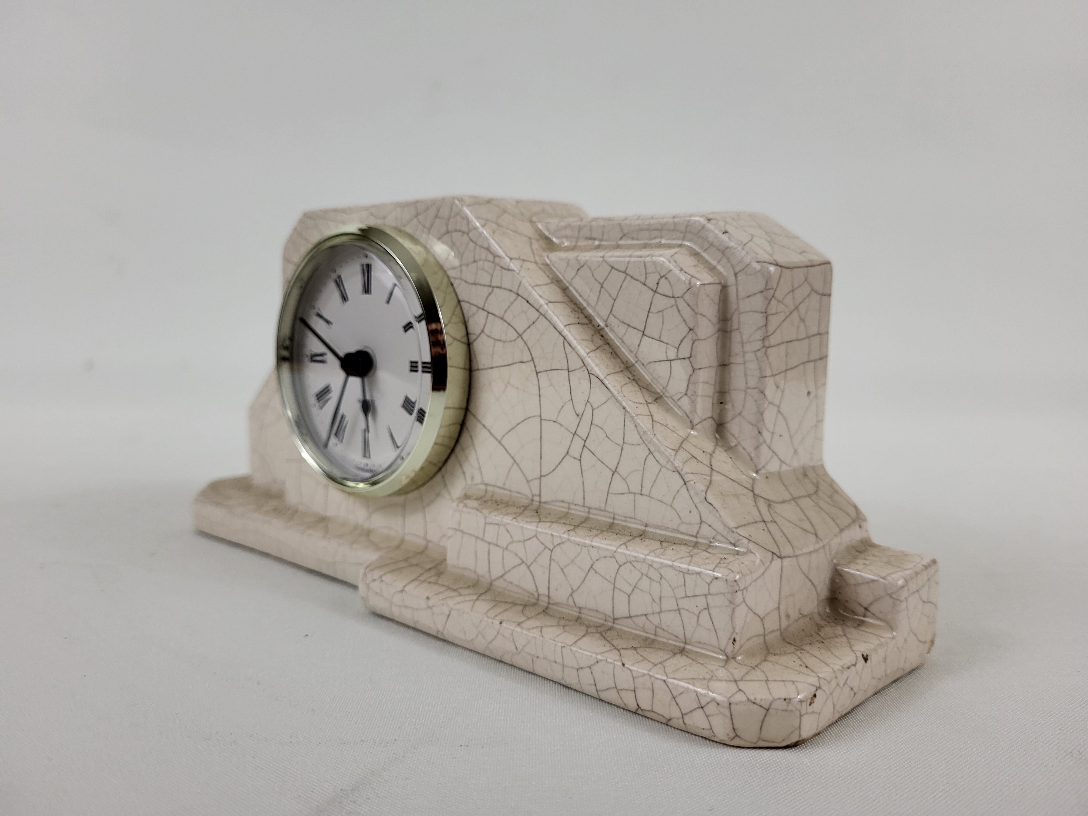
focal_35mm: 26
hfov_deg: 67.3
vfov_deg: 53.1
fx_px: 817
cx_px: 544
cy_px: 408
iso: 250
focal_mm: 5.4
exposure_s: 1/100
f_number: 1.8
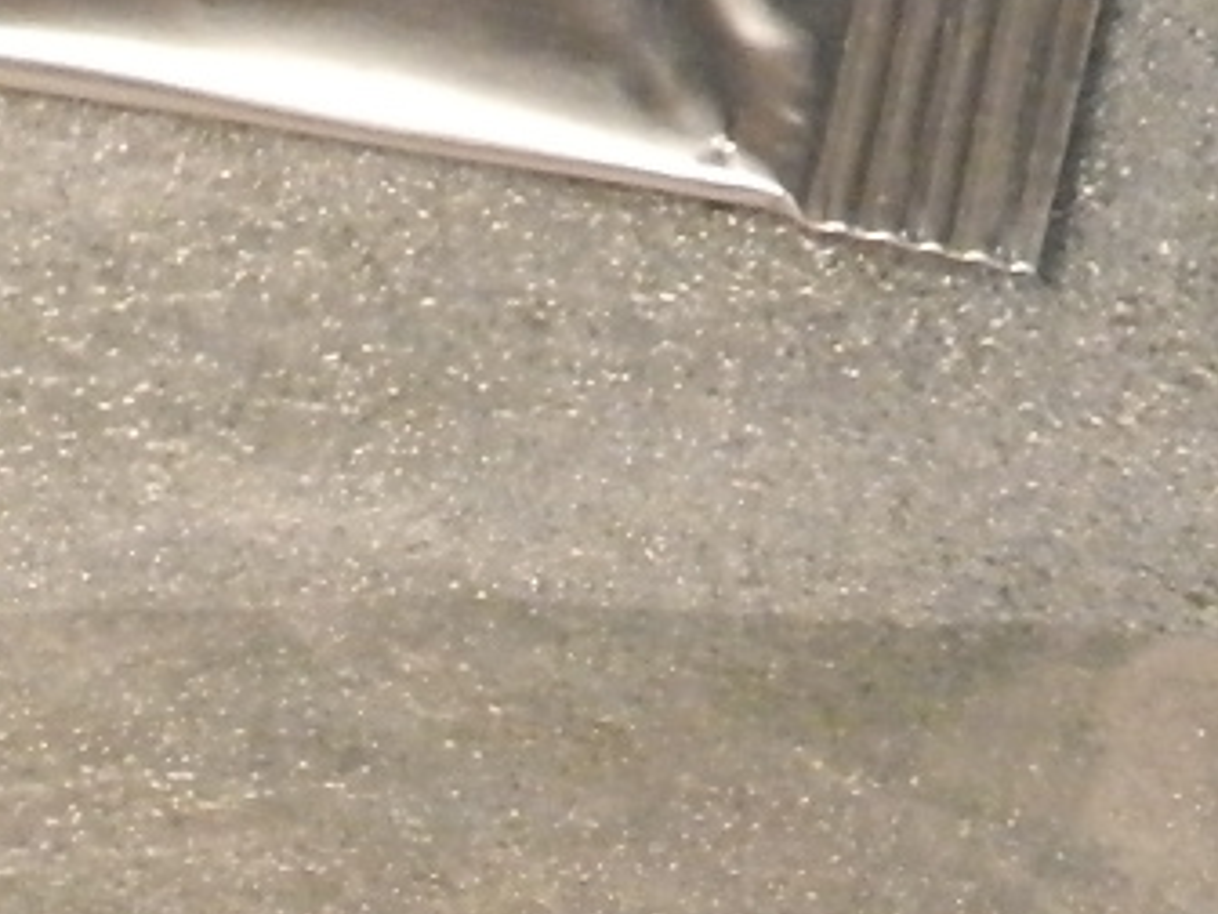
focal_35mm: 181
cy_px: 1752
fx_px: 6369
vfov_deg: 7.9
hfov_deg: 10.9
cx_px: 355
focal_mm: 6.7
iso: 640
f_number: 4
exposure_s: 1/25
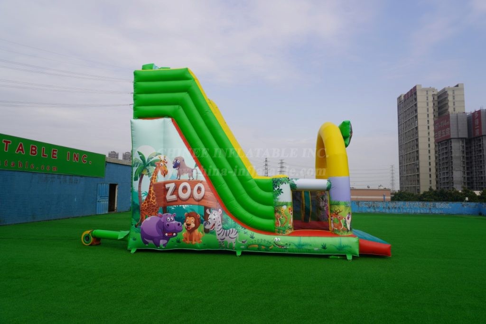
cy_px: 162
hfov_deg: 73.7
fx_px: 324
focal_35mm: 24
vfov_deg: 53.1
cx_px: 243
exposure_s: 1/200
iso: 100
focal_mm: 16
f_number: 10
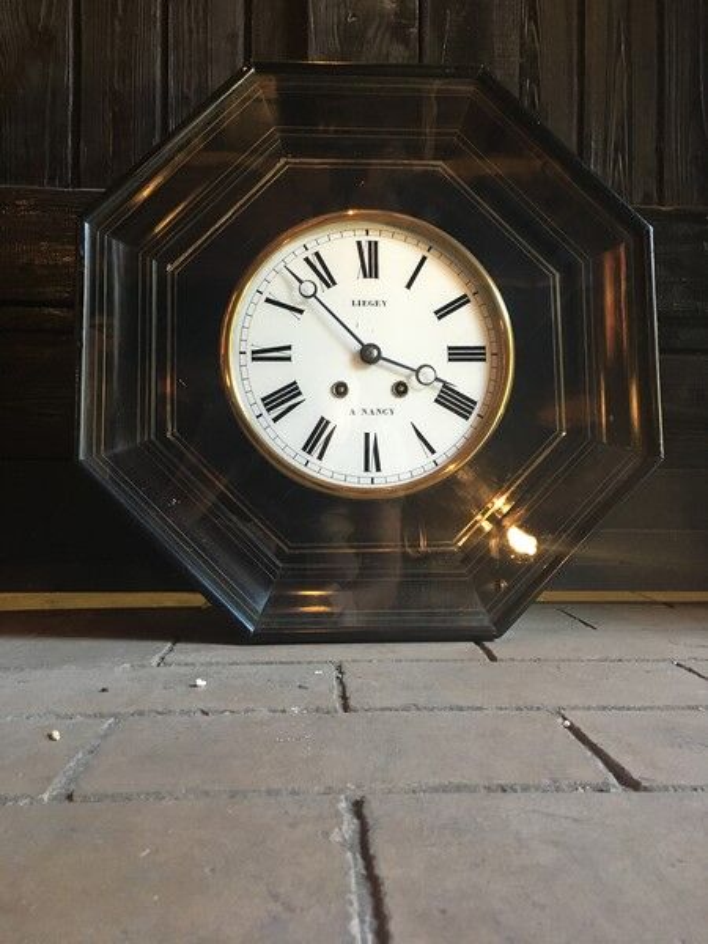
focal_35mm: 29
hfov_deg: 48.2
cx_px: 354
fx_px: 791
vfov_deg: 61.7
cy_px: 472
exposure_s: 1/17
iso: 200
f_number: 2.2
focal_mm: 4.15
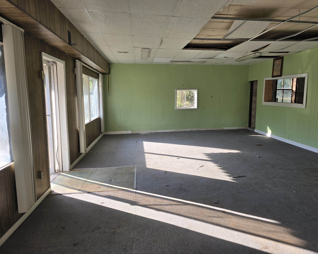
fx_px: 226
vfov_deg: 58.8
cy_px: 127
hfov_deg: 70.2
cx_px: 167
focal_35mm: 24
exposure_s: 1/180
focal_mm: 6.3
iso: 25
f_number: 1.7
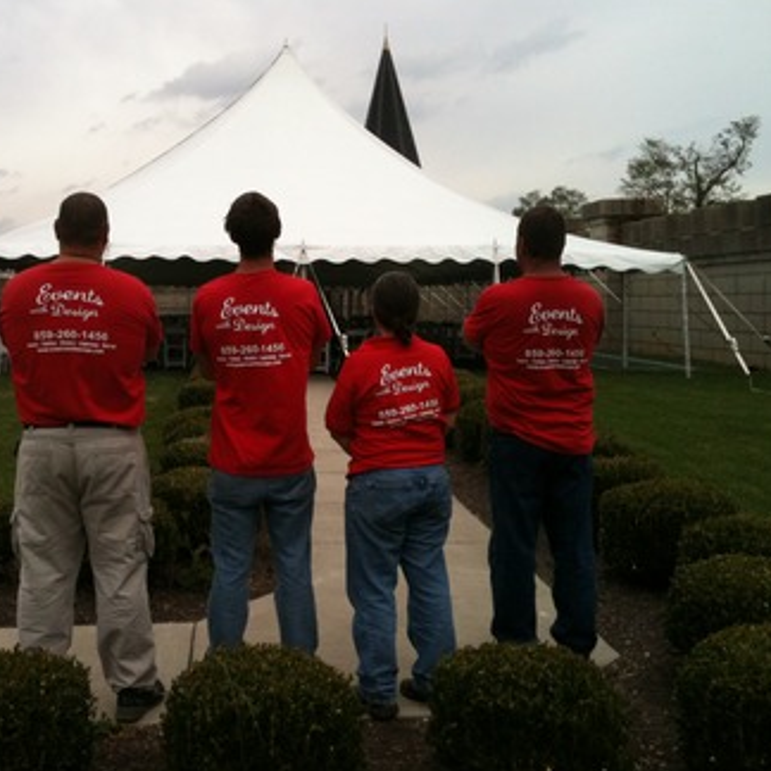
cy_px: 381
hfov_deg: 39.0
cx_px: 309
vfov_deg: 39.2
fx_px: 1084
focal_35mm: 43
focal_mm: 3.85
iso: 64
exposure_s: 1/1103
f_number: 2.8
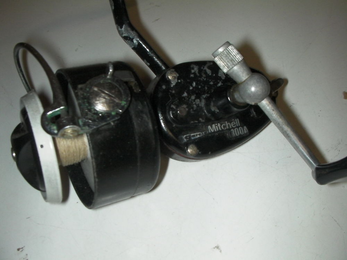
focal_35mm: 38
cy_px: 130
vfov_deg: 37.7
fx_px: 381
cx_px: 174
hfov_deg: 49.0
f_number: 5.6
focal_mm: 6.3
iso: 200
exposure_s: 1/30
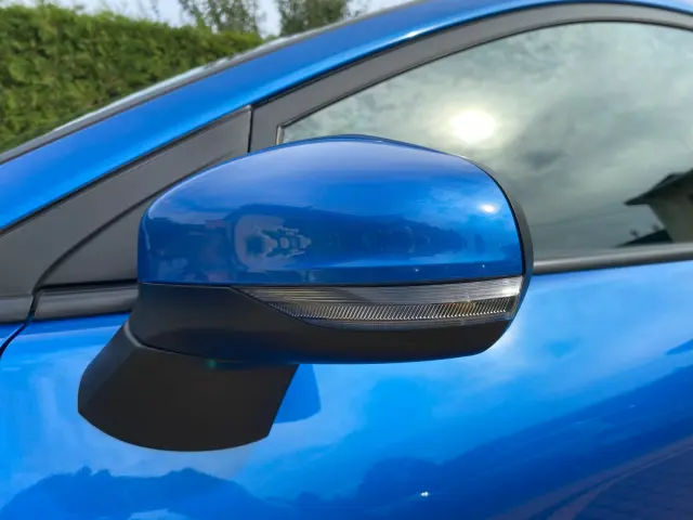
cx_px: 346
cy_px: 260
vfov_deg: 53.1
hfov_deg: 67.3
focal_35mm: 26
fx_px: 521
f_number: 1.8
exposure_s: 1/822
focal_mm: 4.25
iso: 32
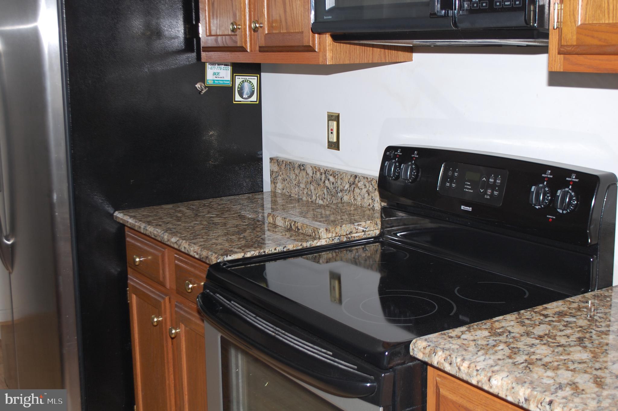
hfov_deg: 41.2
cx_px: 309
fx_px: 823
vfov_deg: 28.0
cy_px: 206
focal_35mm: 48
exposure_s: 1/60
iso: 200
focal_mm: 32
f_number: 5
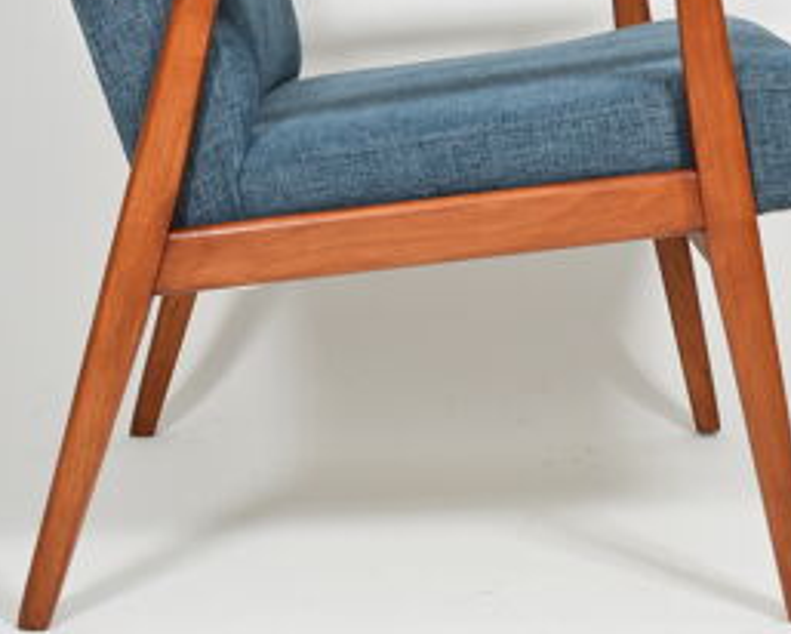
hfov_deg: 23.2
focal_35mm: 82
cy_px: 100
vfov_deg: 18.5
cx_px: 406
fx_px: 1923
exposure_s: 1/125
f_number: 5.6
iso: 800
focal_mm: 25
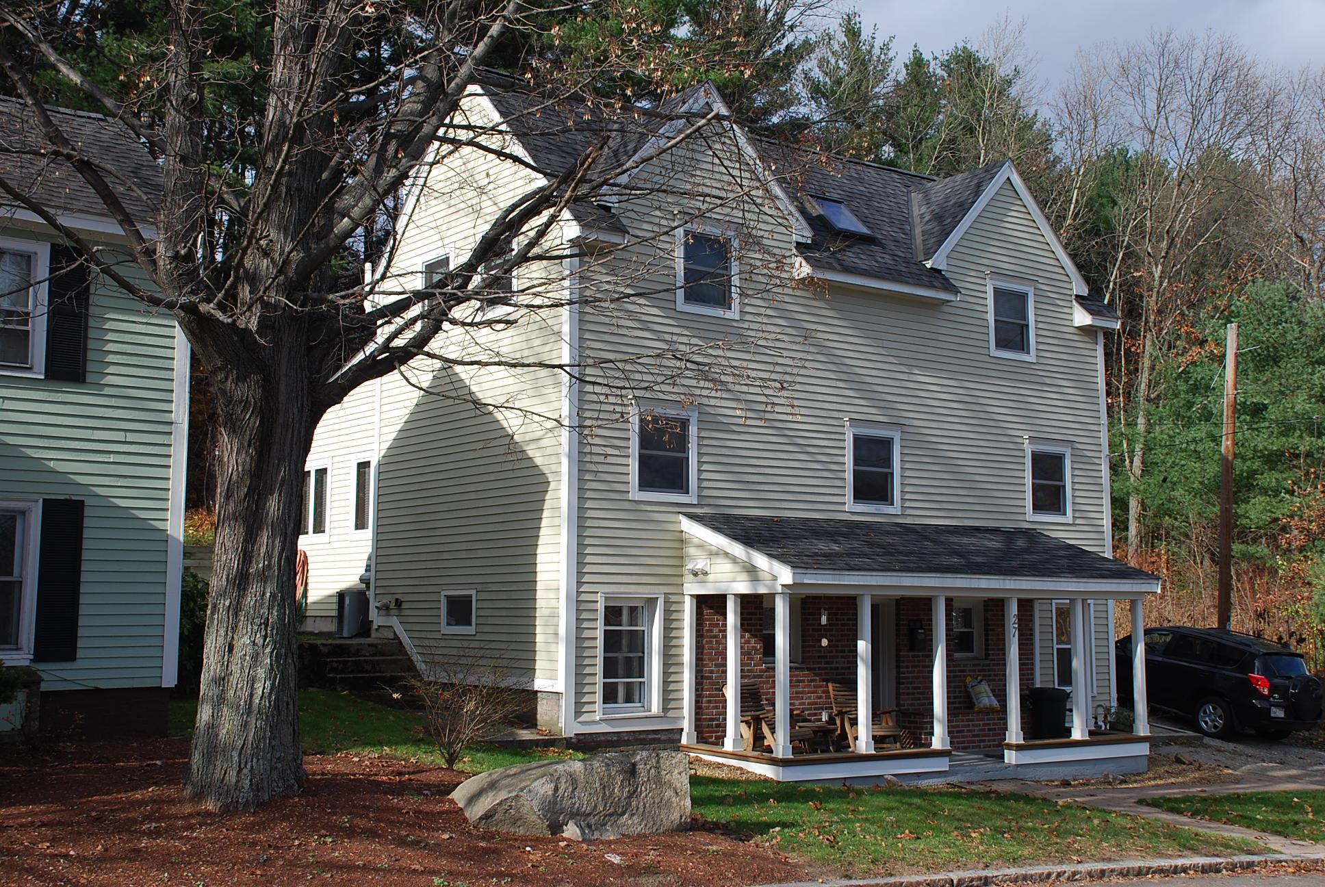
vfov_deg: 32.0
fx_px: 1548
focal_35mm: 42
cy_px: 444
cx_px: 662
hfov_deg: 46.3
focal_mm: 28
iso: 100
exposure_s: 1/200
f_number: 7.1
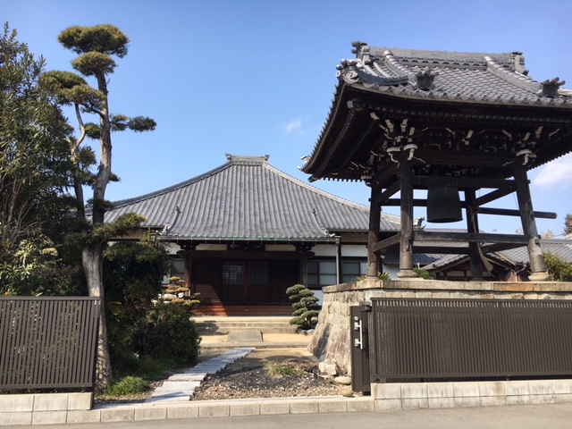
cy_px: 214
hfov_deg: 61.7
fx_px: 479
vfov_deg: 48.2
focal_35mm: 29
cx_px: 286
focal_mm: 4.15
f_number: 2.2
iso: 25
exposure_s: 1/1083
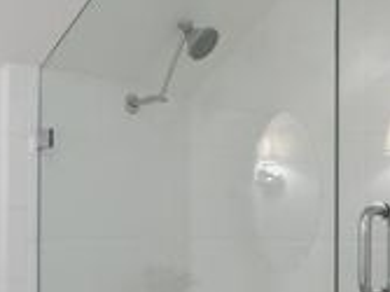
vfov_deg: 23.0
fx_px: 710
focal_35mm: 63
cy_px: 223
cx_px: 11
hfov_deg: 29.0
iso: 250
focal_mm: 15.5
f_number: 8
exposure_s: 1/4
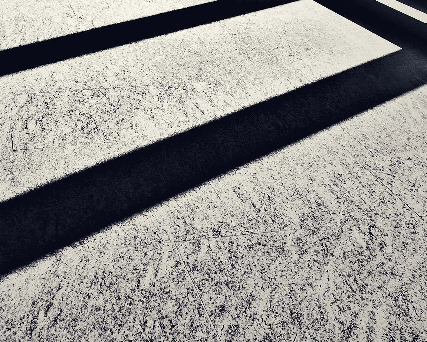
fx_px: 746
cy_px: -77
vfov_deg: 23.4
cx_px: 141
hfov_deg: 31.7
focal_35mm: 59
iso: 25
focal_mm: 4.15
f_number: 2.2
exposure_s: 1/516
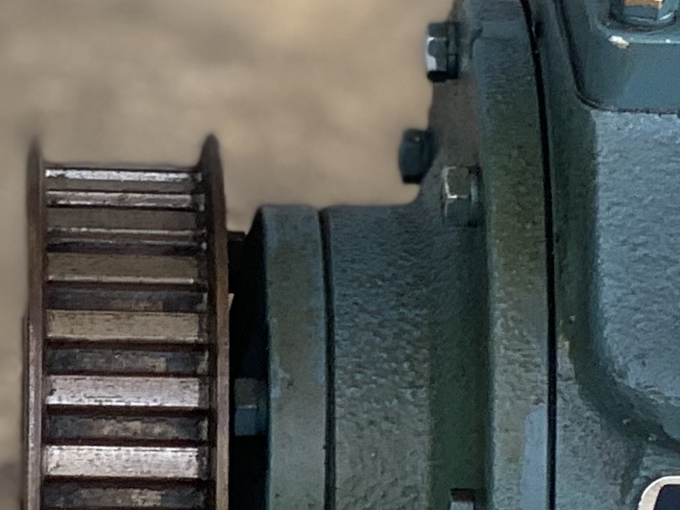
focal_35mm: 296
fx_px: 5815
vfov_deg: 5.0
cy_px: 649
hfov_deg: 6.6
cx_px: 1163
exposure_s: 1/122
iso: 40
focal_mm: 6
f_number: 2.4
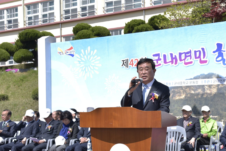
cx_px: 145
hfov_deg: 36.0
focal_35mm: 55
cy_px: 113
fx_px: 345
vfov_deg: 24.4
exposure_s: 1/125
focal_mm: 31
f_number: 5.6
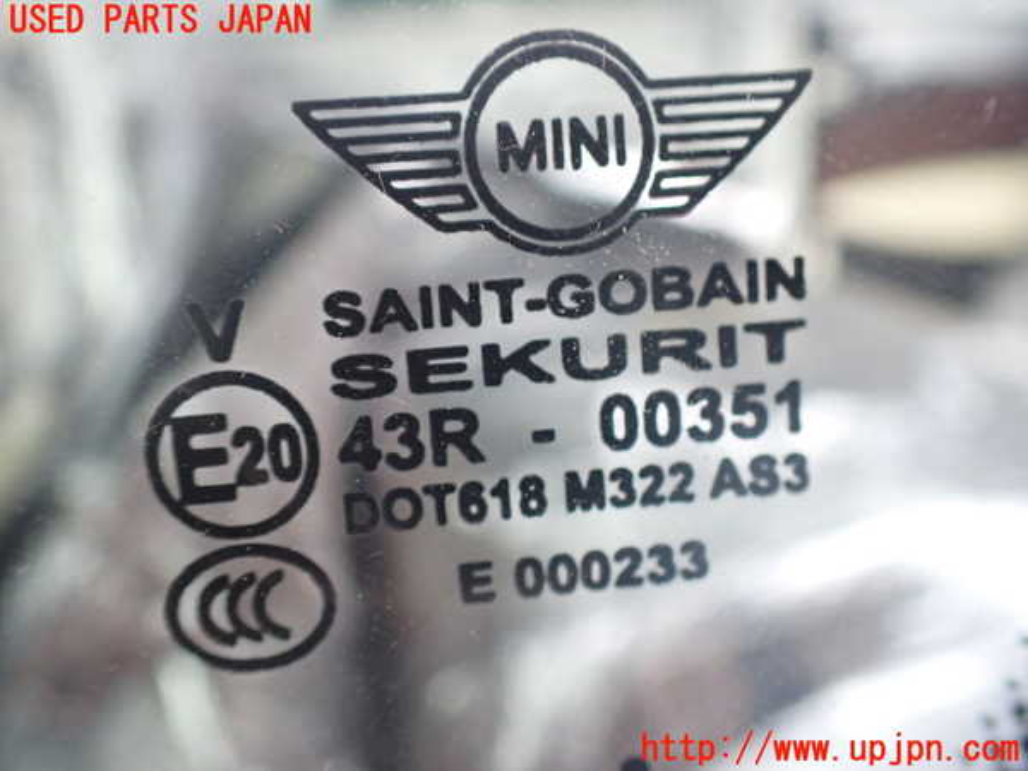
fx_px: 891
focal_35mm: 30
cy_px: 386
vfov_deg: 46.8
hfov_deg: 60.0
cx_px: 514
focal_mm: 5.4
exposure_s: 1/125
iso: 500
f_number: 2.3
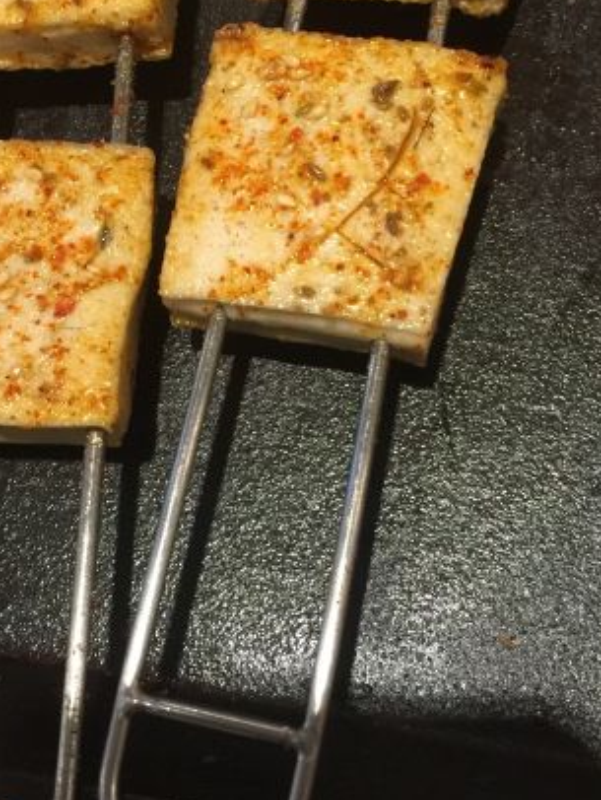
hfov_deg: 29.1
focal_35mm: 50
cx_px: 289
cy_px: 301
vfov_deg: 37.9
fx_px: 1156
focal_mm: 4.15
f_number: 2.2
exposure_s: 1/10
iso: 125
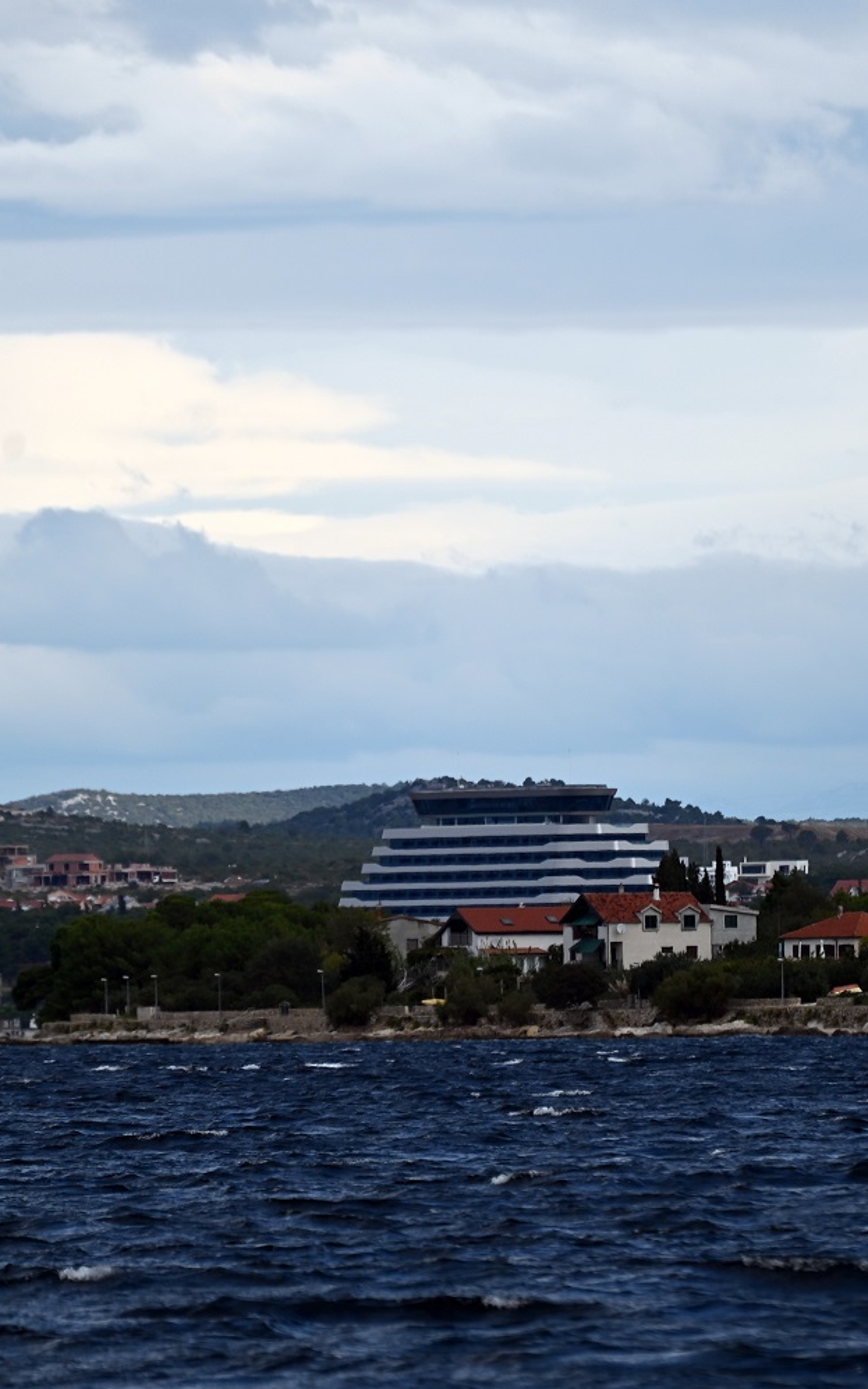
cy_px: 694
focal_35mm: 460
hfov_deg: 2.9
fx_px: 17413
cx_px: 514
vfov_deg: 4.6
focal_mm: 300
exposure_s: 1/1000
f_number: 5.6
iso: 160
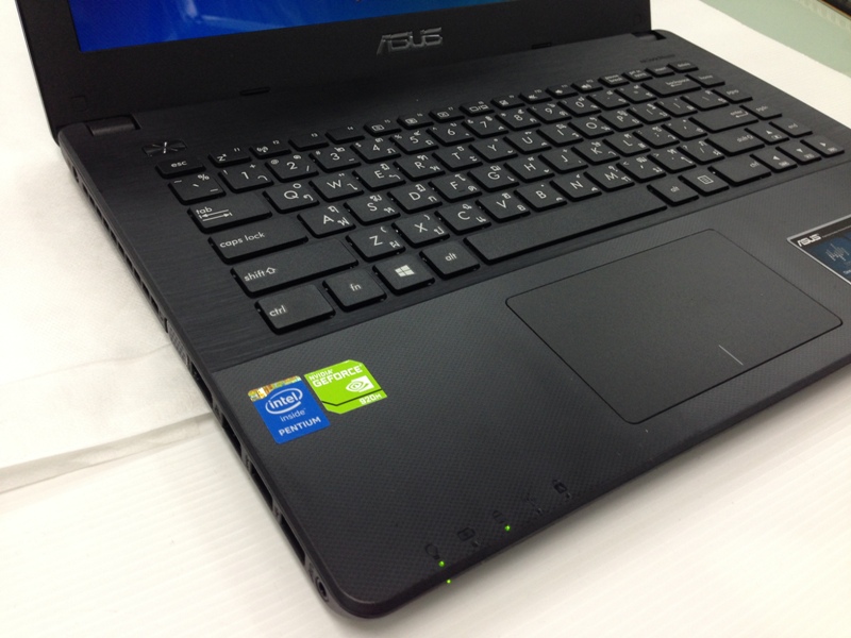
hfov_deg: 55.4
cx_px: 426
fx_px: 811
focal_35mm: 33
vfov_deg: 42.9
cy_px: 319
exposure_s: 1/20
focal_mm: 4.12
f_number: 2.4
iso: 80
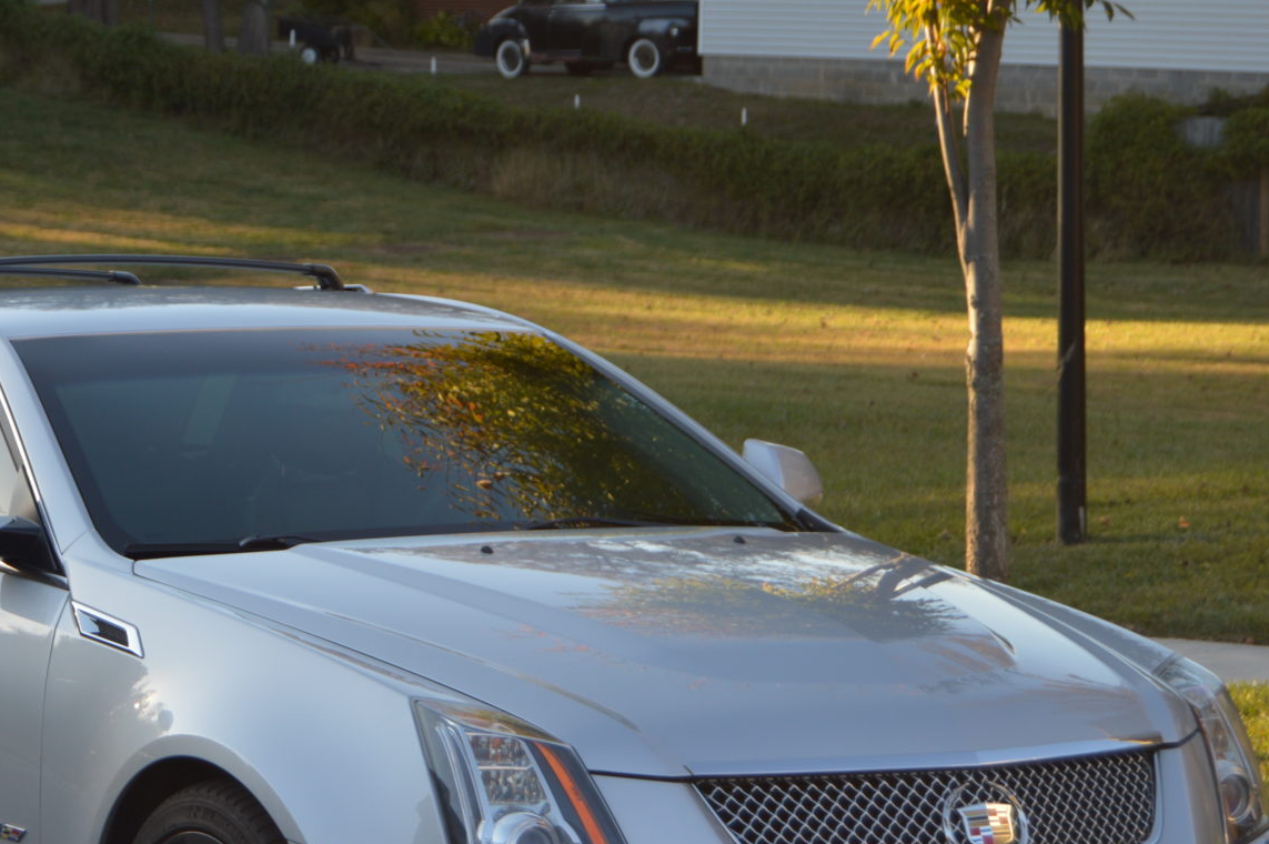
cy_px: 506
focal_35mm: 121
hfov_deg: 16.8
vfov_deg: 11.3
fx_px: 4258
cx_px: 162
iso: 100
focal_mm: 45
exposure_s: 1/125
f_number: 5.3
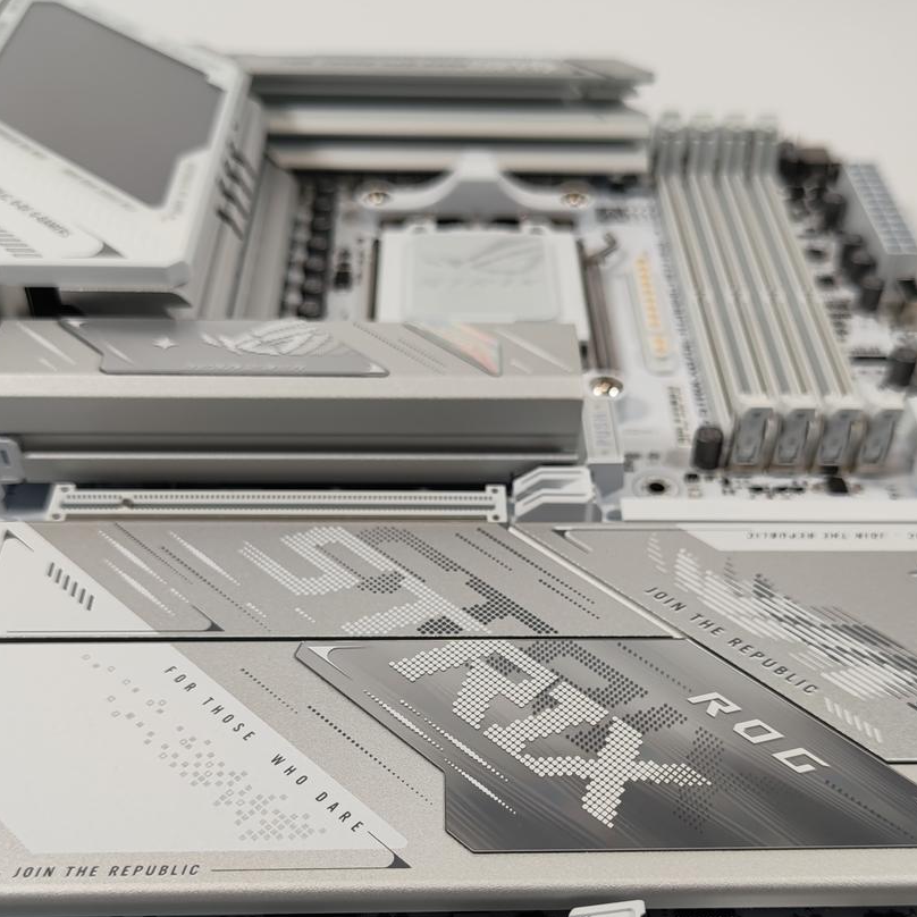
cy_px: 633
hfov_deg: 40.9
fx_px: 1229
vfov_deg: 40.3
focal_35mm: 41
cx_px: 513
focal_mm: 6.78
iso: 61
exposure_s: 1/100
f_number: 1.85
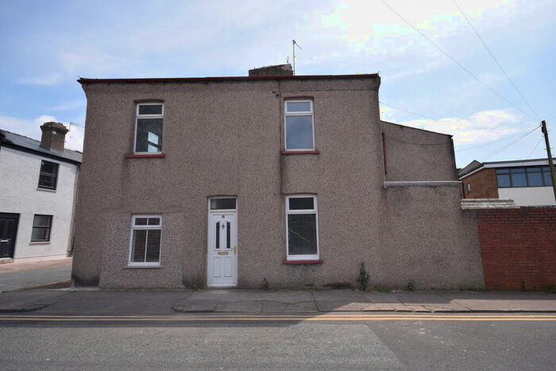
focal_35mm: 18
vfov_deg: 67.4
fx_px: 278
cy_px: 186
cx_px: 278
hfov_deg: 90.0
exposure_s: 1/200
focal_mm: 12
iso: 100
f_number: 11
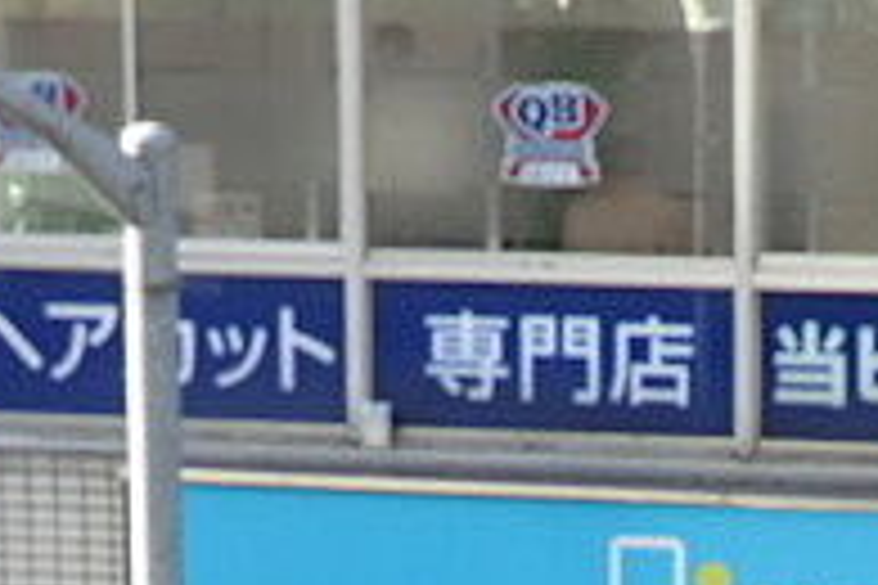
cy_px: 824
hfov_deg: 9.2
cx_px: 797
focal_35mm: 222
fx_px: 5414
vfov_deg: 6.1
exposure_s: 1/200
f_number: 4.4
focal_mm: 11.6
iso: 80
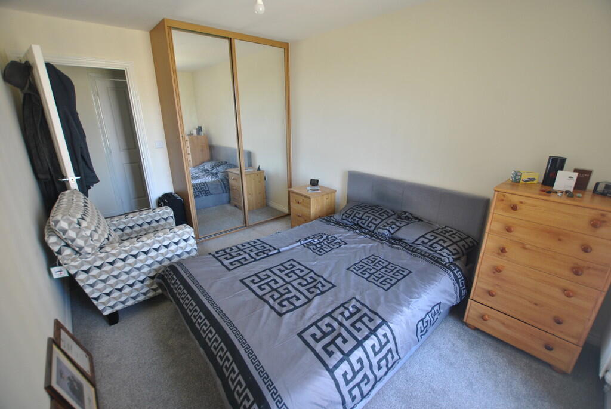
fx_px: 255
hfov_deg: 100.3
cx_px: 306
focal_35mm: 15
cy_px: 204
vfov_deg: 77.5
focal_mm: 10
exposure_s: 1/30
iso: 320
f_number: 3.5
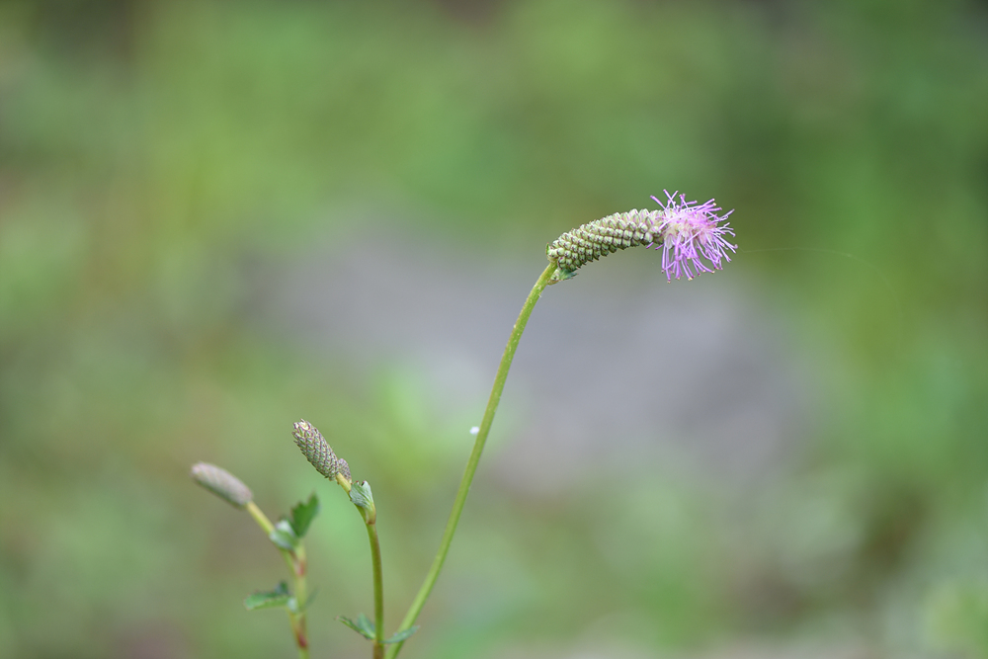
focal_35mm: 158
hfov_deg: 13.0
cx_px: 494
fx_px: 4323
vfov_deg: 8.7
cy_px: 330
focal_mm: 105
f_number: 3.5
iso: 100
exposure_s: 1/320
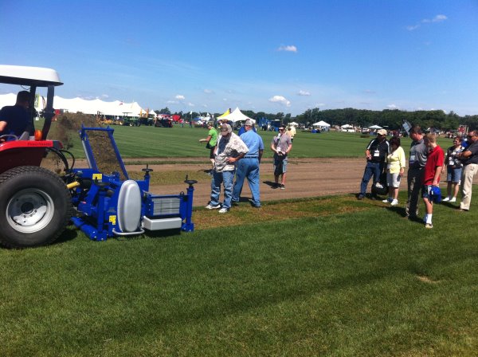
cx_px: 239
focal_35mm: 35
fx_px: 483
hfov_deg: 52.7
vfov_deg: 40.6
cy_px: 178
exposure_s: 1/1312
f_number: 2.8
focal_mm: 3.85
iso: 80
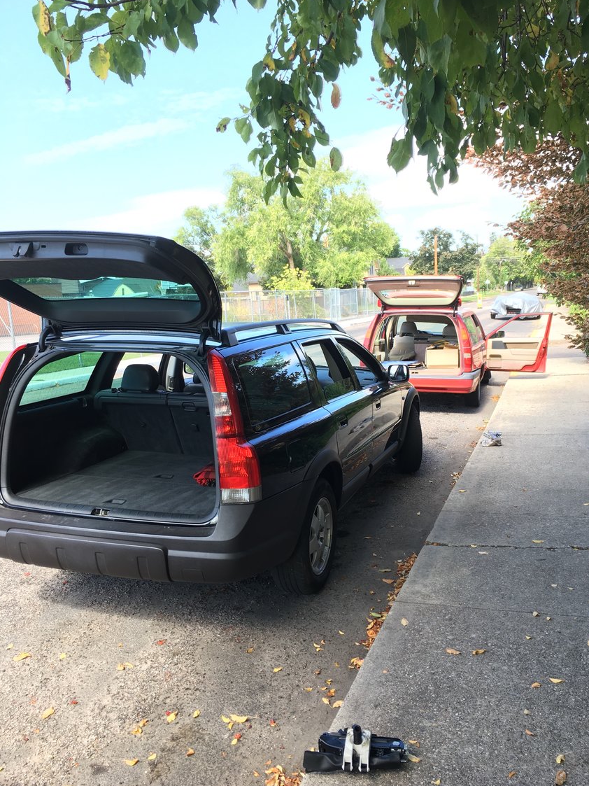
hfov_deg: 45.4
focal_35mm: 31
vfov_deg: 58.4
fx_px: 703
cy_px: 388
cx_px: 309
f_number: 2.2
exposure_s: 1/120
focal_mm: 4.15
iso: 25
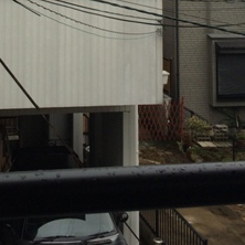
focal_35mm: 74
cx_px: 23
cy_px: -74
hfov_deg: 22.8
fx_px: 593
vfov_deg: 21.2
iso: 32
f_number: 2.2
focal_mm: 4.15
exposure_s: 1/351
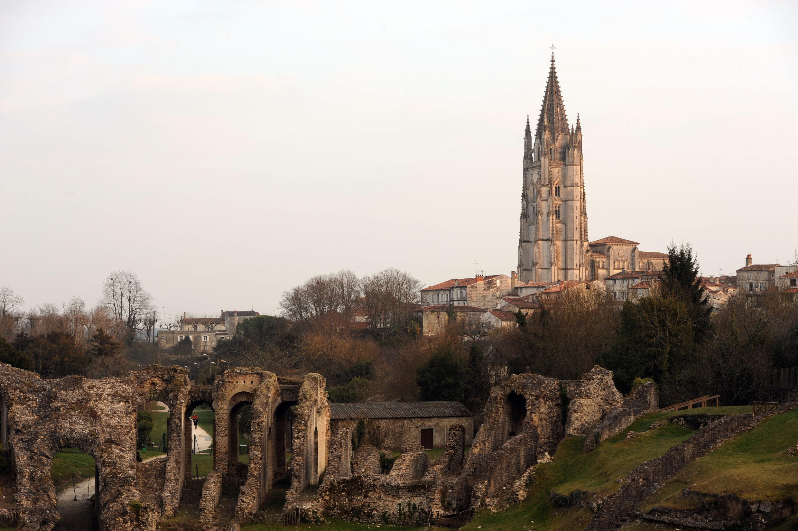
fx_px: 1551
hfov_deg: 28.9
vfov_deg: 19.4
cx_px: 399
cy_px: 266
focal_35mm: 70
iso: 200
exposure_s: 1/100
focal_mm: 70
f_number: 7.1
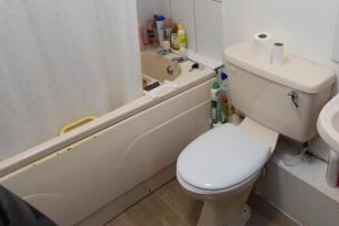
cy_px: 57
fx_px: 301
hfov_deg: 57.6
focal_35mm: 32
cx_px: 223
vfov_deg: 40.0
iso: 640
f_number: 4
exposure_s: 1/60
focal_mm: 10
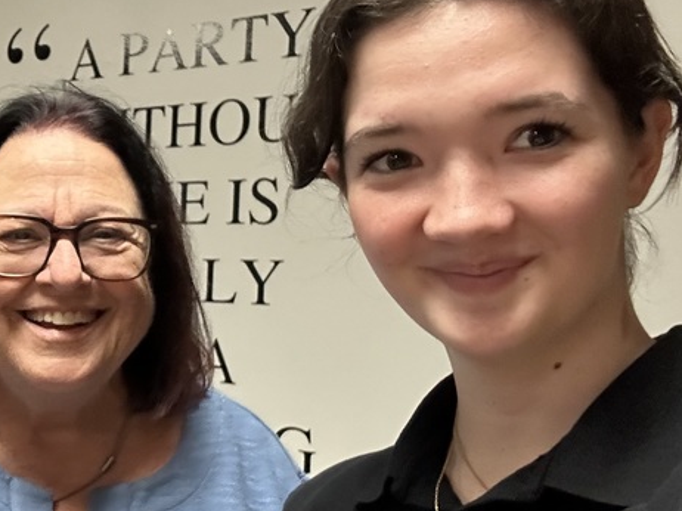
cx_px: -13
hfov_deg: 33.9
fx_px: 1004
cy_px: 288
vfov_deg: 28.5
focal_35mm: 51
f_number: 1.9
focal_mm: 2.69
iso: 250
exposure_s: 1/60
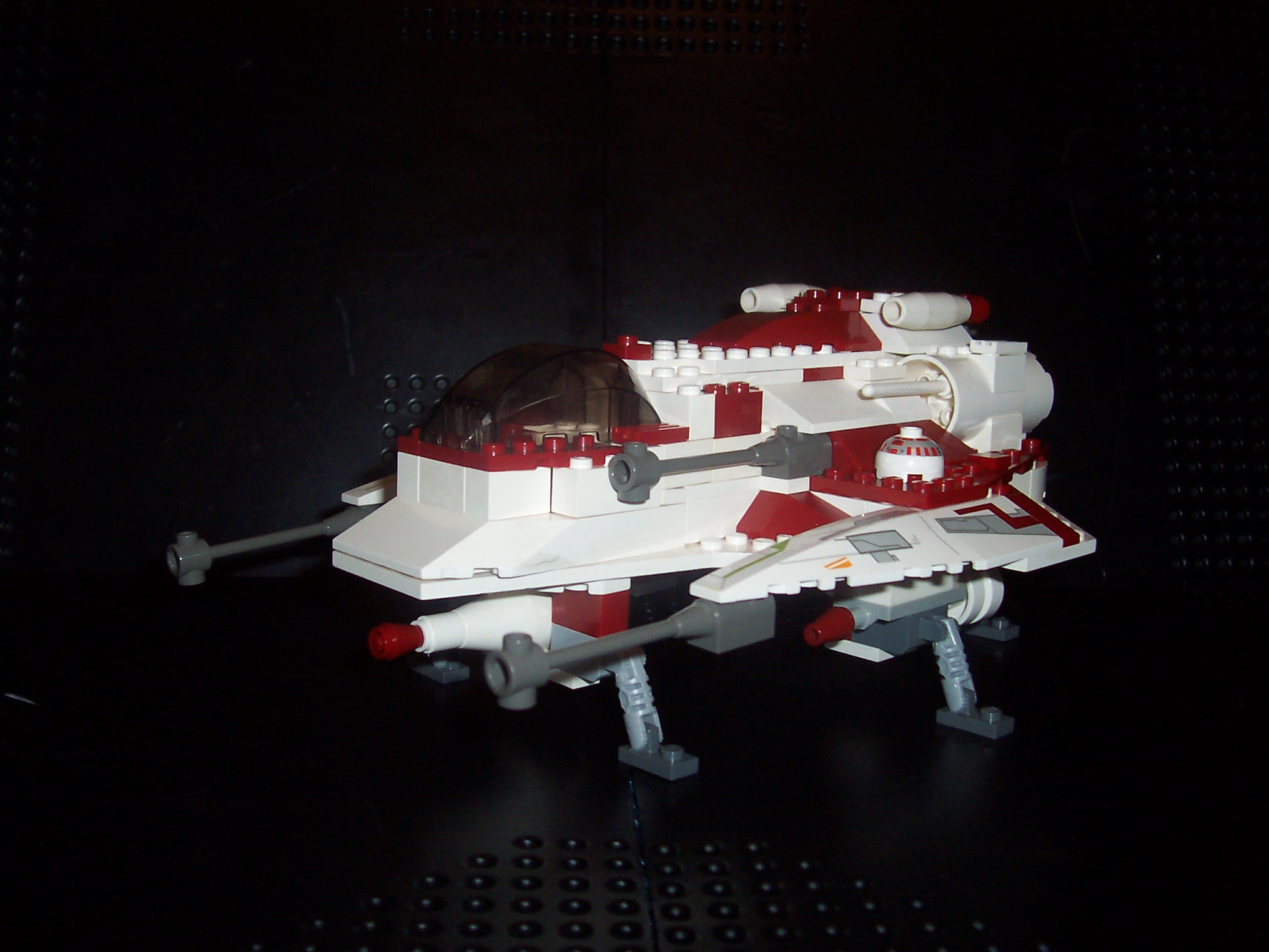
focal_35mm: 37
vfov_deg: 38.7
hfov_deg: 50.1
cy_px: 476
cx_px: 634
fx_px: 1356
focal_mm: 5.6
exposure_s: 1/60
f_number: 2.8
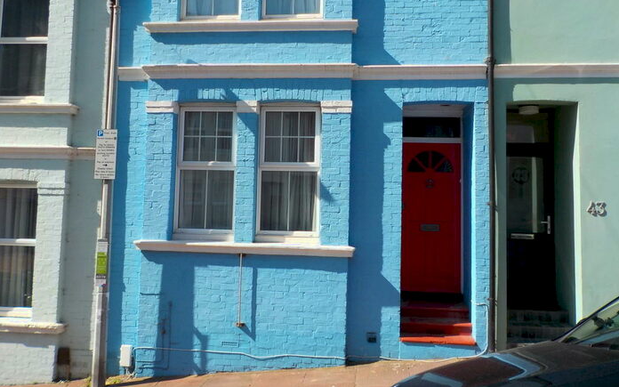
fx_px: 540
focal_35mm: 32
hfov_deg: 59.7
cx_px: 310
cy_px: 154
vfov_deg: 39.3
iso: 125
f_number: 3.3
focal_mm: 4.1
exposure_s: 1/800
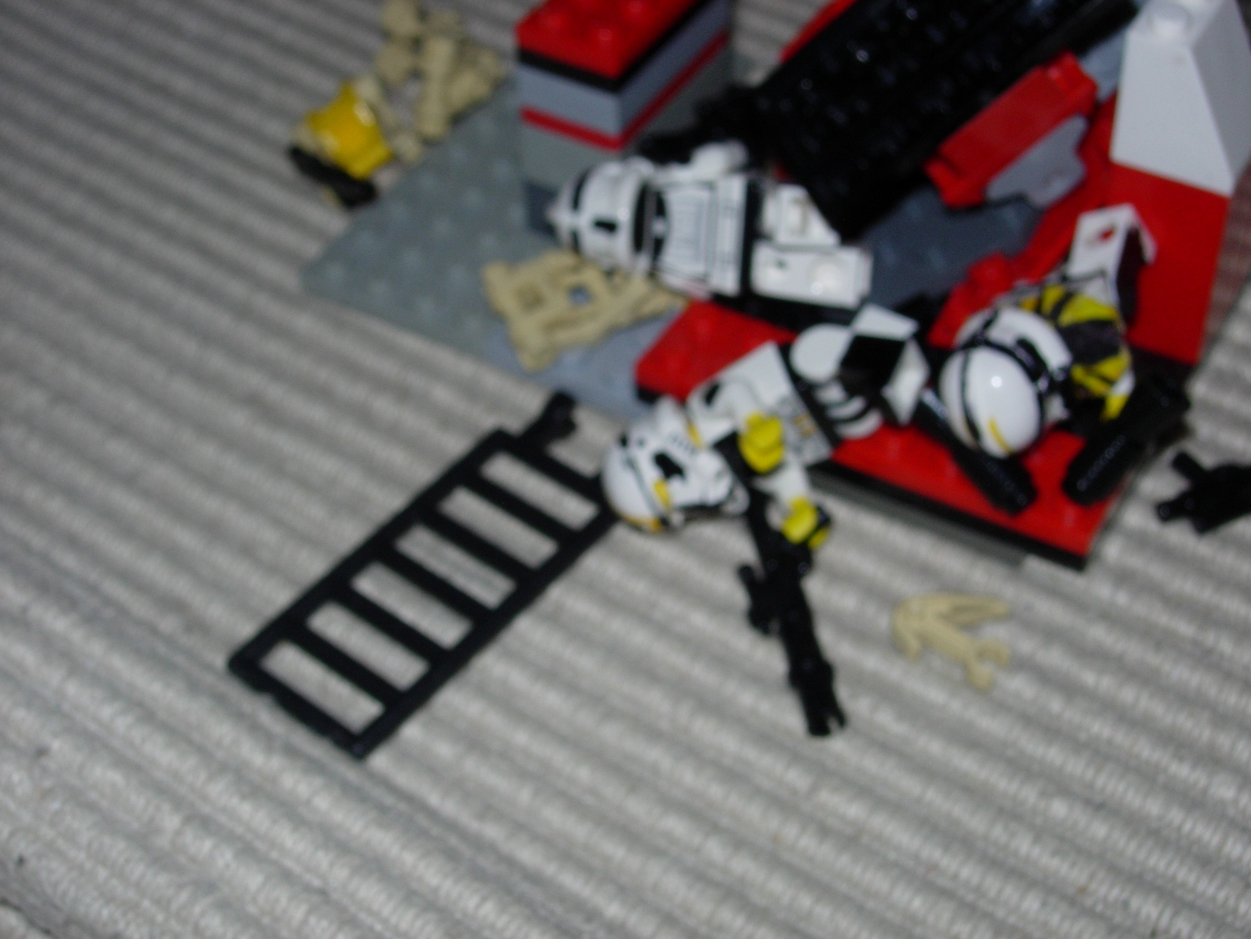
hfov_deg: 31.7
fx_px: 2205
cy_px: 470
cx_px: 626
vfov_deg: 24.0
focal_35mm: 61
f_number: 5.9
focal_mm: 12.7
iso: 79
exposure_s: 1/64
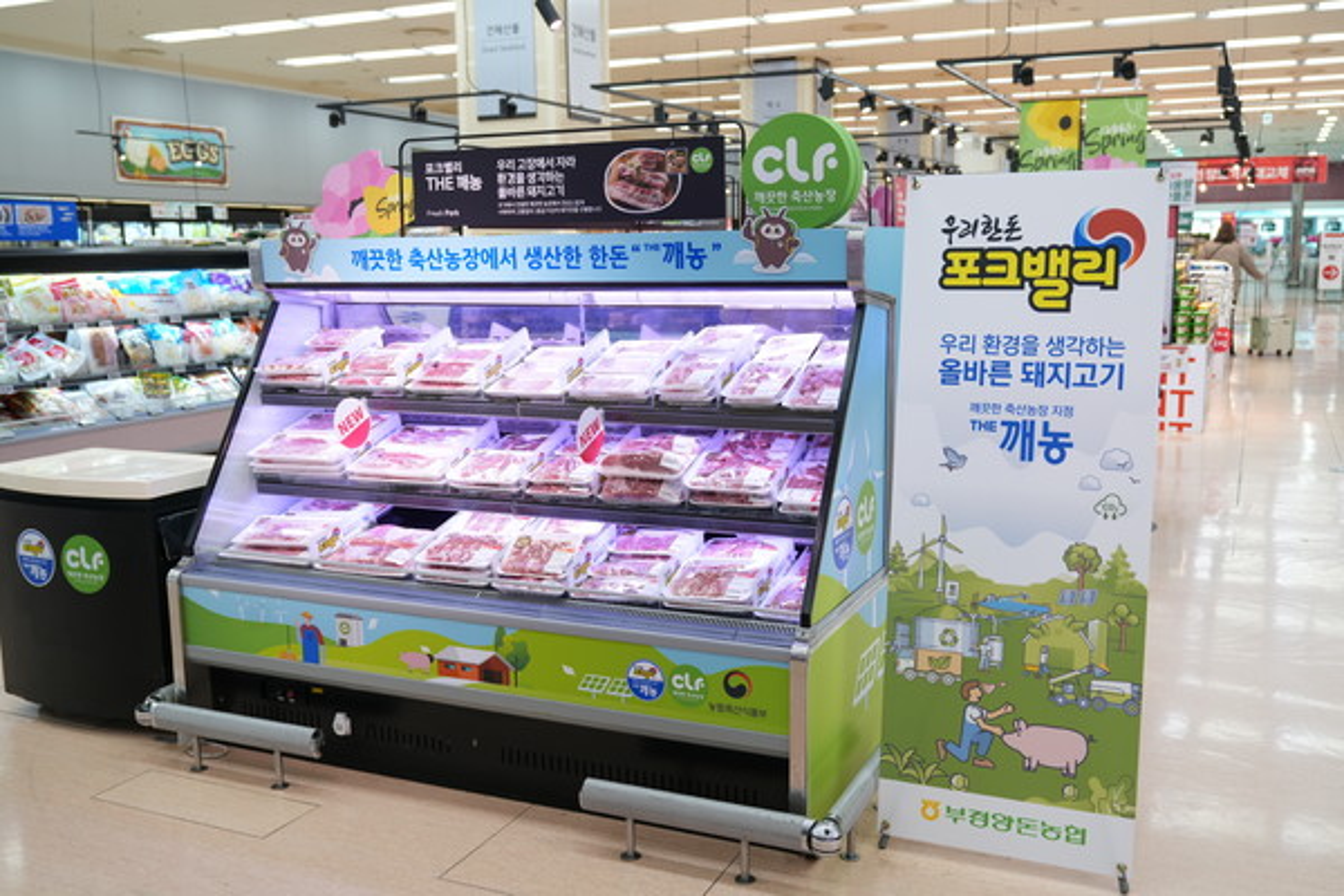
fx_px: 1232
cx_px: 672
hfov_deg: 57.2
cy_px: 448
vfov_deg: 40.0
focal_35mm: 33
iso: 640
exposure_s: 1/160
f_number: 4
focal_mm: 33
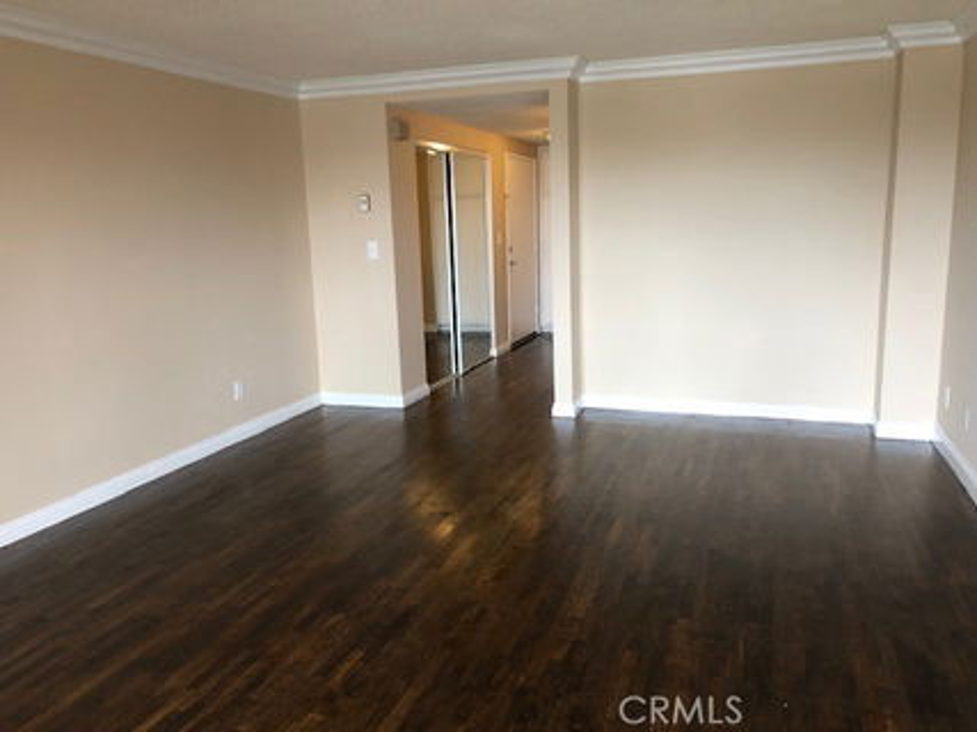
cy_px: 366
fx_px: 790
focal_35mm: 28
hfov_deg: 63.5
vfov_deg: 49.7
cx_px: 488
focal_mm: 4
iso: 40
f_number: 1.8
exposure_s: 1/24
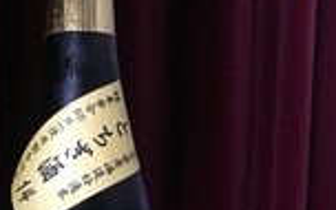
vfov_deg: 16.9
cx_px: 80
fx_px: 668
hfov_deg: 27.8
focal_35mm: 73
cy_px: 265
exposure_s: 1/15
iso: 250
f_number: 2.2
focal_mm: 4.15
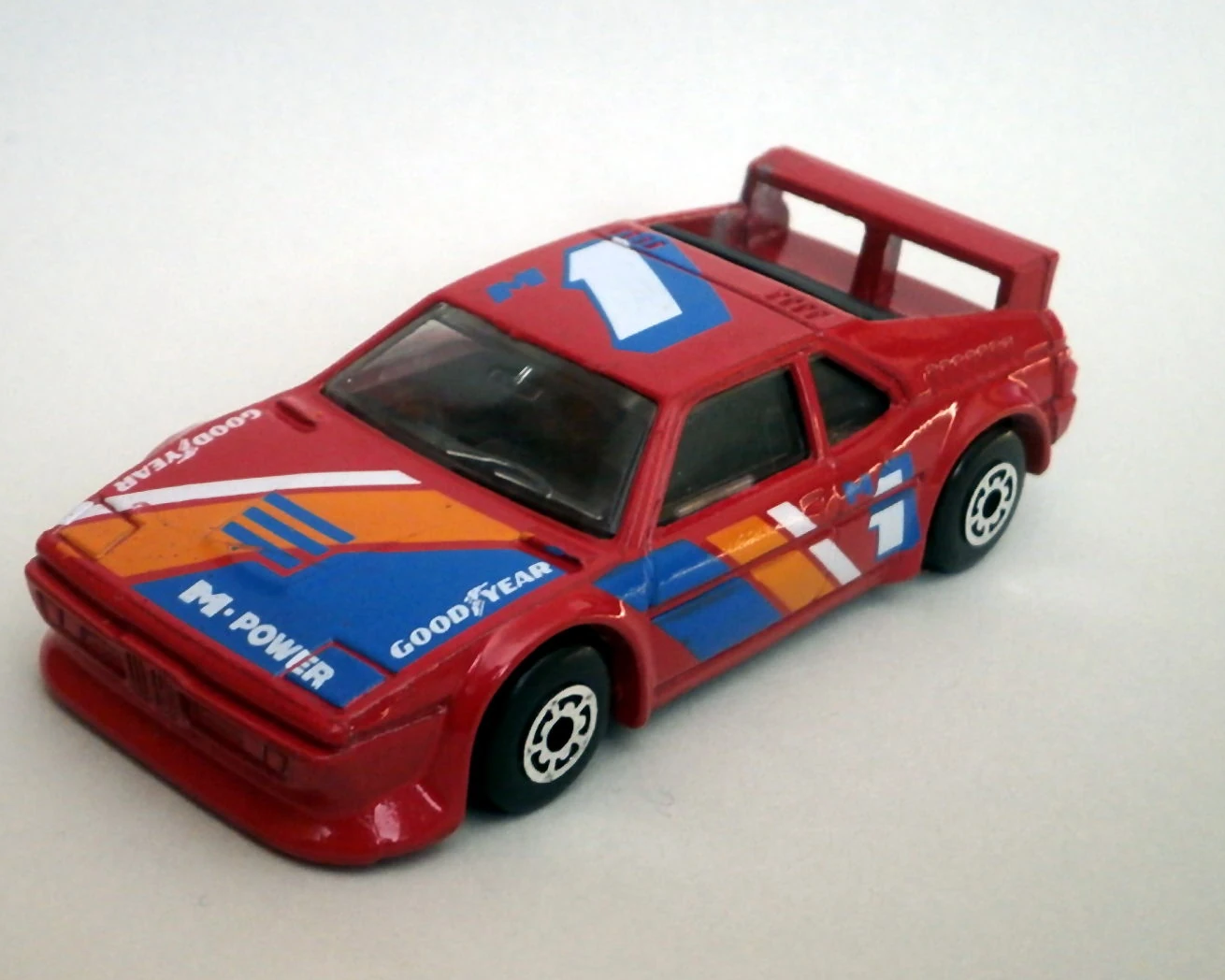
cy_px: 516
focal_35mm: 53
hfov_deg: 35.3
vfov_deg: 28.6
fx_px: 1922
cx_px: 573
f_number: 3.4
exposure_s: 1/40
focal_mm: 8.3
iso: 250
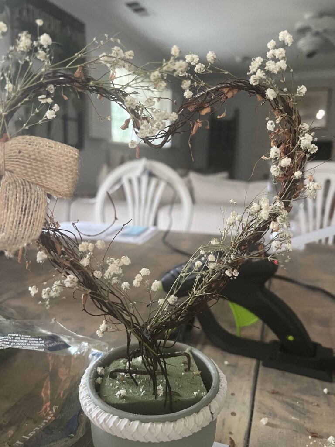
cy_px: 224
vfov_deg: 67.3
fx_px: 335
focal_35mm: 26
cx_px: 168
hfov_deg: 53.1
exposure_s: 1/40
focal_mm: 5.7
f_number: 1.5
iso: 500
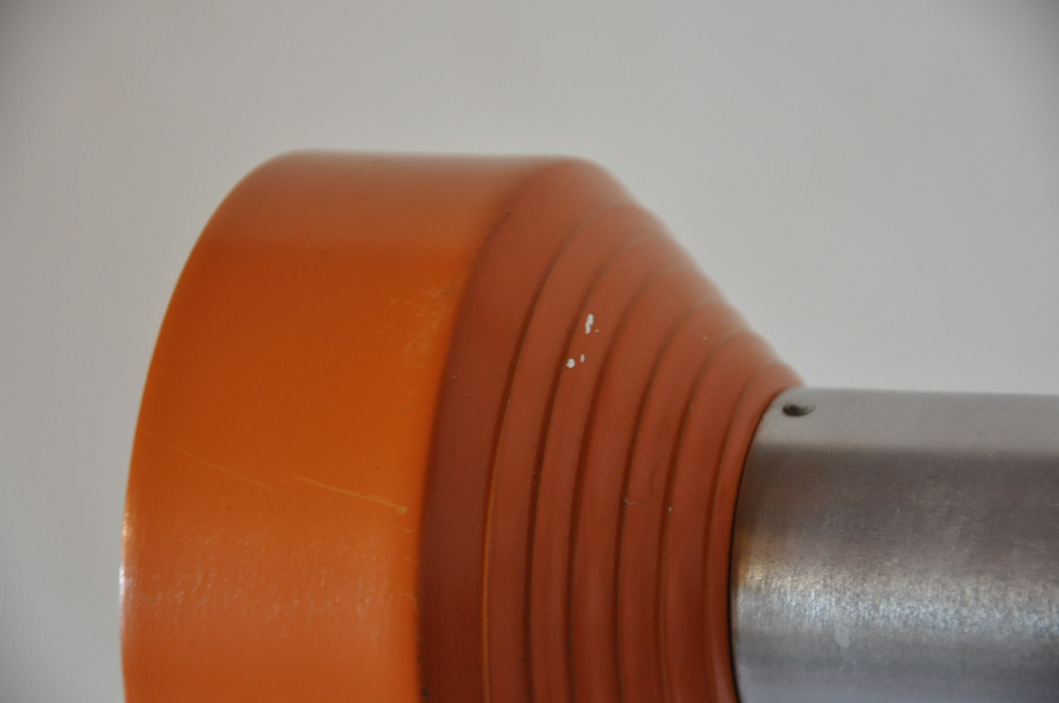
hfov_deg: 13.1
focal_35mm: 158
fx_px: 4627
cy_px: 352
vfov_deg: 8.7
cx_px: 530
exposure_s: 1/10
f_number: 5.6
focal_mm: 105
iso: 1600
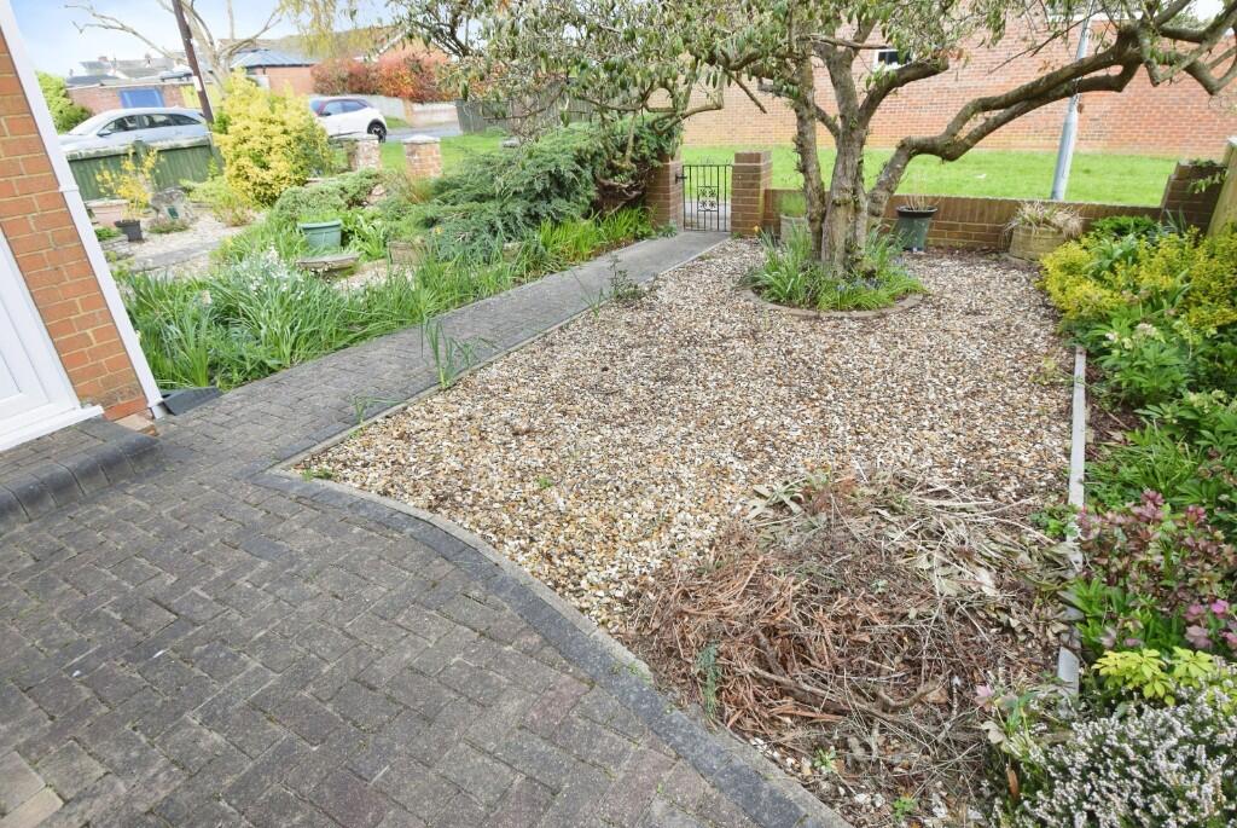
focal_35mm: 18
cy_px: 414
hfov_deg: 89.9
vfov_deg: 67.5
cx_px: 618
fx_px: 619
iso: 400
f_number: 7.1
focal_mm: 12
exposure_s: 1/200
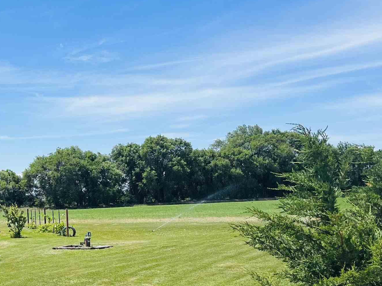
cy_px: 226
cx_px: 15
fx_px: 662
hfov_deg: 30.3
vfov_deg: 24.1
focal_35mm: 60
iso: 50
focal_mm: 5.1
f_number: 1.6
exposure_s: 1/3521
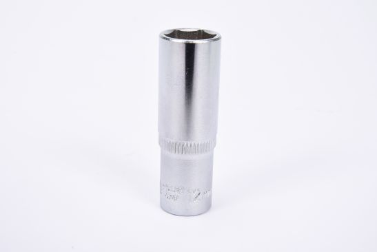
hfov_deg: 27.0
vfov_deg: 18.2
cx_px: 188
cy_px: 126
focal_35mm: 75
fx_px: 786
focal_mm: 50
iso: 250
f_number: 16
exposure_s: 1/125
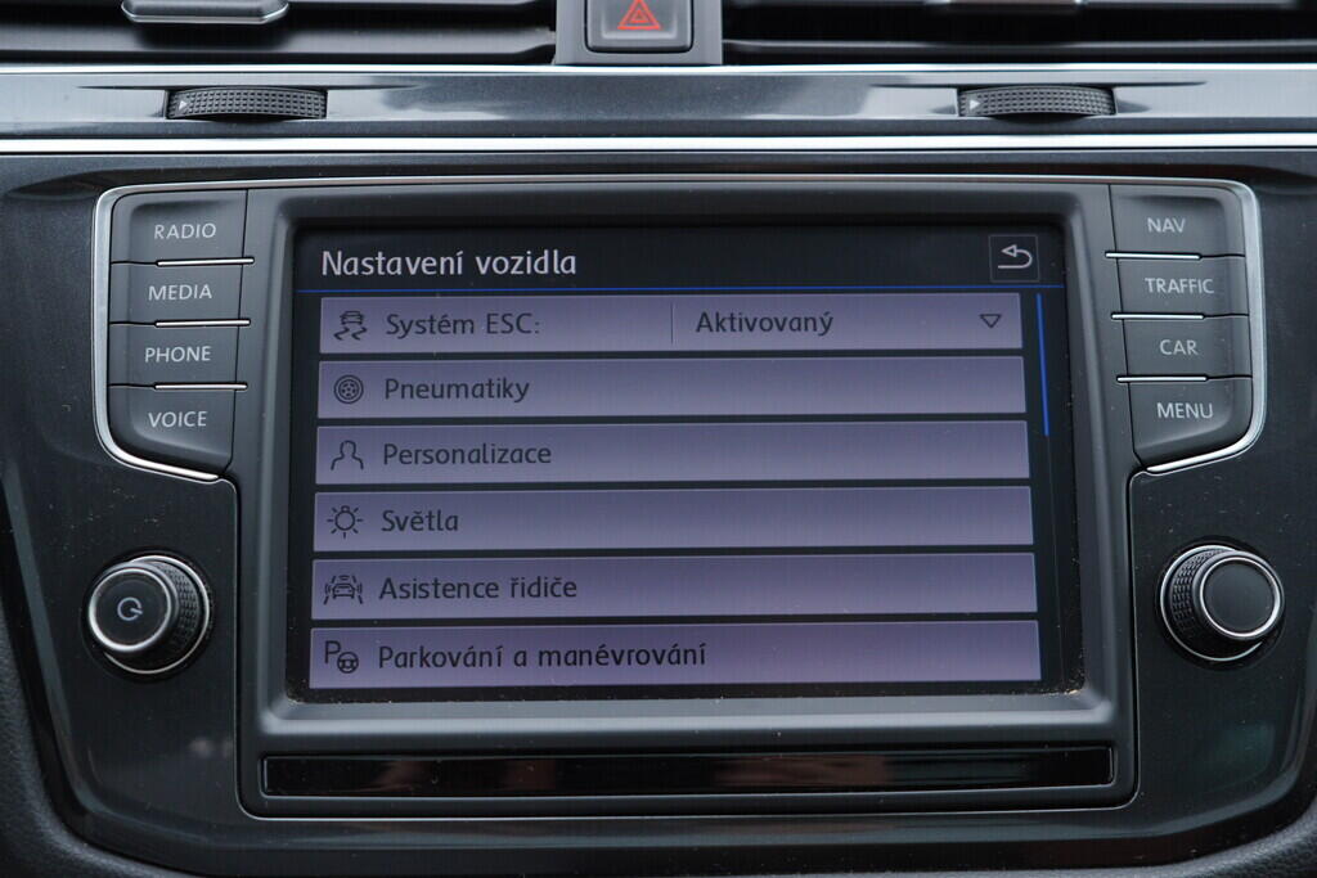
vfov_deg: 36.9
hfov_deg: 53.1
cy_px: 439
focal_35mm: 36
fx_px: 1317
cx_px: 658
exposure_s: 1/40
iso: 160
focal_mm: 24
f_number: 2.8
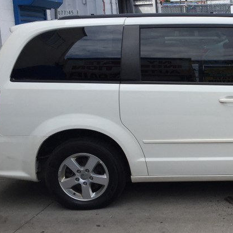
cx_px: 244
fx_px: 480
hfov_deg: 25.7
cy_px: 125
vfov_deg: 27.3
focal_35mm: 63
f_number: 2.2
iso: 32
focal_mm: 4.15
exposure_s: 1/1464
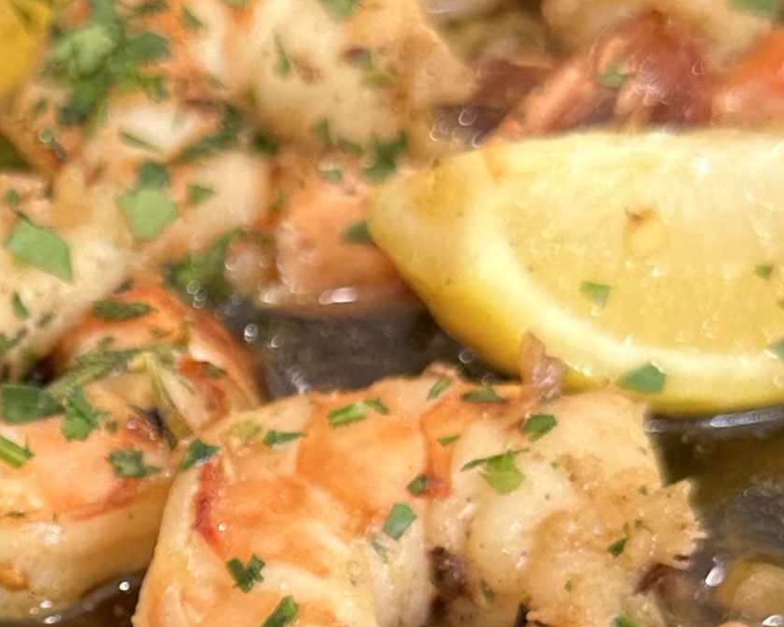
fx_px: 2622
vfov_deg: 13.4
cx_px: -61
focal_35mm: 113
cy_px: 668
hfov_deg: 16.5
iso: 80
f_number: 1.78
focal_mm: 6.86
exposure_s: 1/120
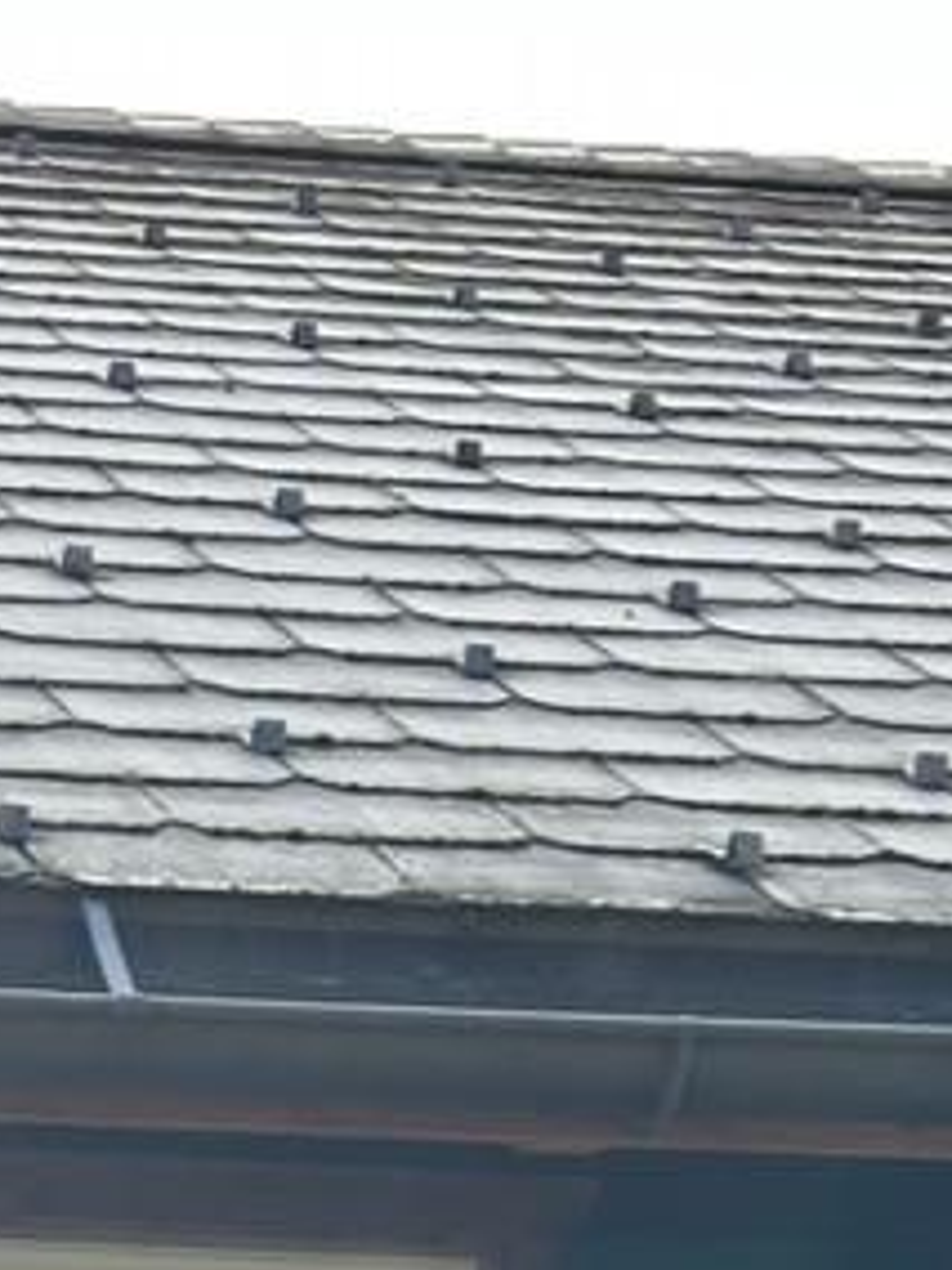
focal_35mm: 173
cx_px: -320
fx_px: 6344
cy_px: 1896
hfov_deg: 8.5
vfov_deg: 11.0
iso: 64
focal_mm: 6.86
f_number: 1.78
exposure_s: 1/627
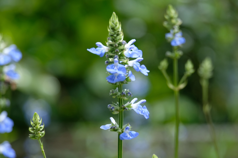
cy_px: 79
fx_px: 1130
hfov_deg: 12.0
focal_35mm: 171
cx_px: 119
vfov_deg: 8.0
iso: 200
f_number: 5.6
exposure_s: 1/300
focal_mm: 113.8
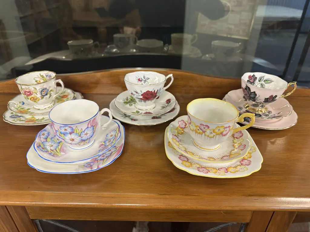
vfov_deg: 56.8
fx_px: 215
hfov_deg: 71.6
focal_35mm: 24
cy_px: 116
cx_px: 155
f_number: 1.78
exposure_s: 1/50
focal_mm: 6.86
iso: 160
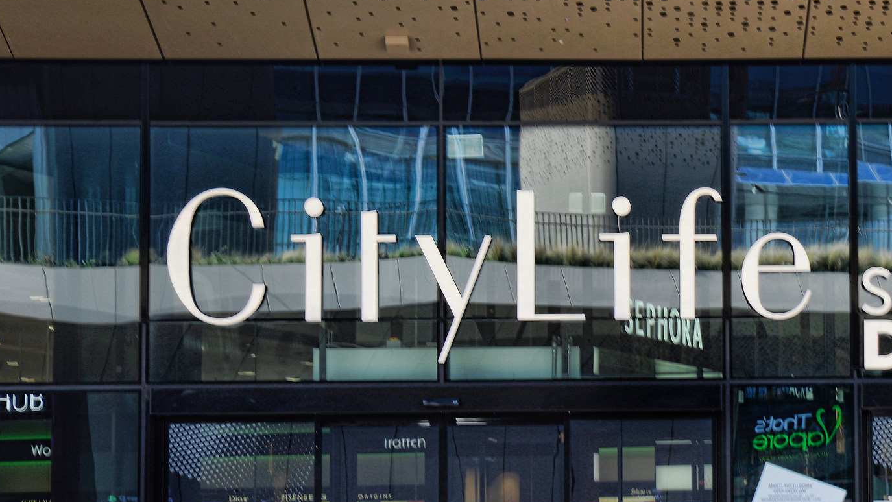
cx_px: 731
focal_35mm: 128
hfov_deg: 16.6
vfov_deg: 9.5
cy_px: 313
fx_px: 3028
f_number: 11
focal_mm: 70
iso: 100
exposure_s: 1/30
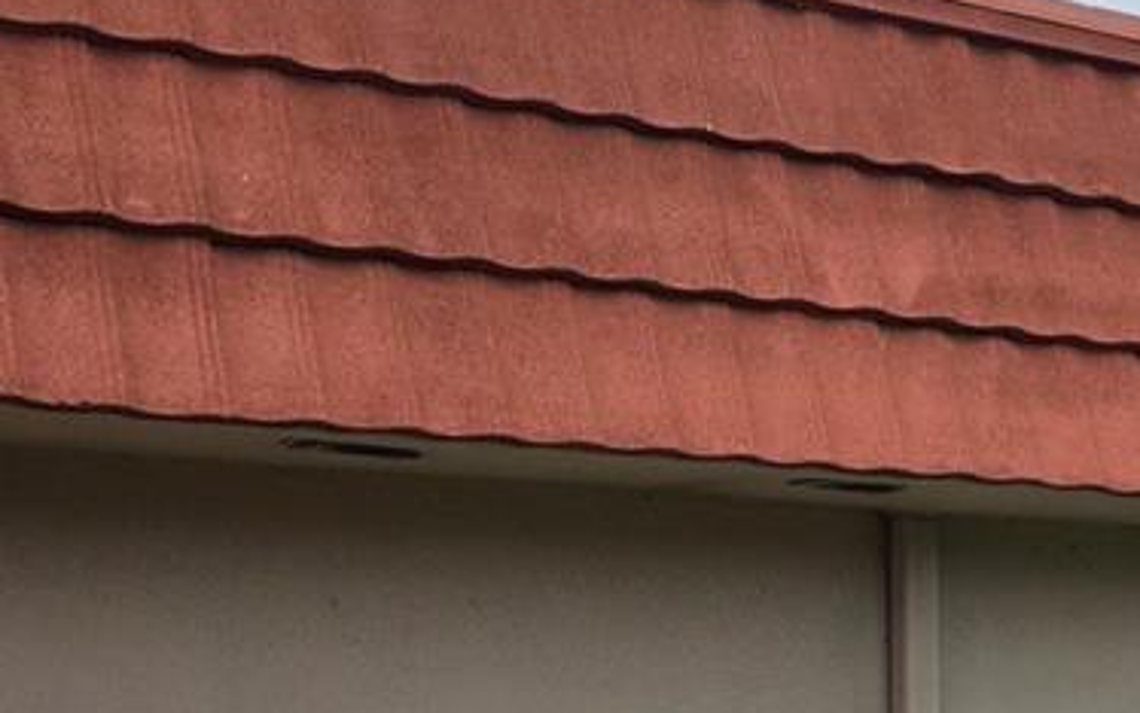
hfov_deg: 20.2
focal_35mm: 100
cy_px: 789
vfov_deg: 12.8
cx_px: 1122
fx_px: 3108
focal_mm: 6.3
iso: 40
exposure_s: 1/180
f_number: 1.7
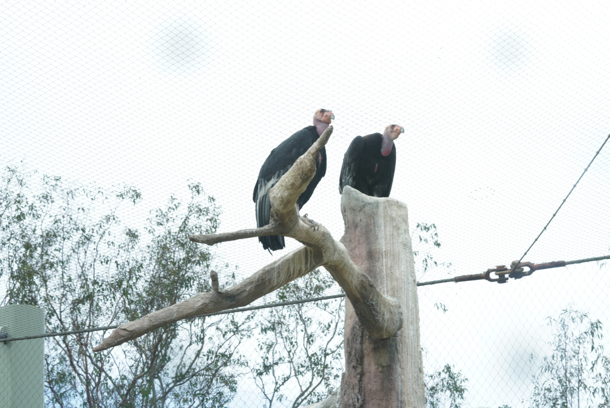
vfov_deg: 10.2
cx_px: 305
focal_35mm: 135
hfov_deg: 15.2
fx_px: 2289
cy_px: 204
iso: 160
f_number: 10
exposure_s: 1/60
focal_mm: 90
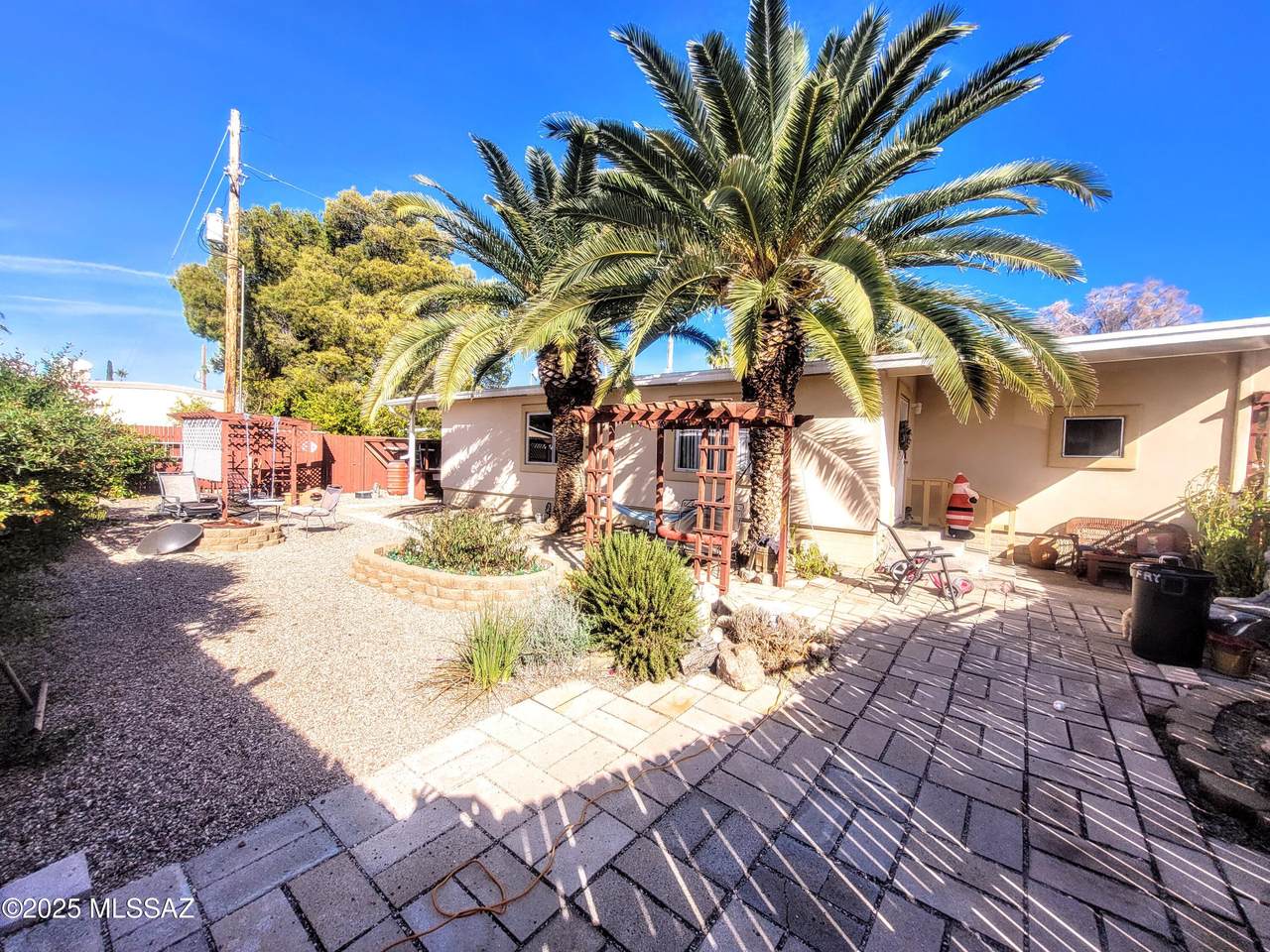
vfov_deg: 89.9
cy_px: 476
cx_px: 635
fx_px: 477
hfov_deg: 106.2
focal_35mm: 13
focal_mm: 1.74
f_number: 2.2
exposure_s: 1/1064
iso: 40
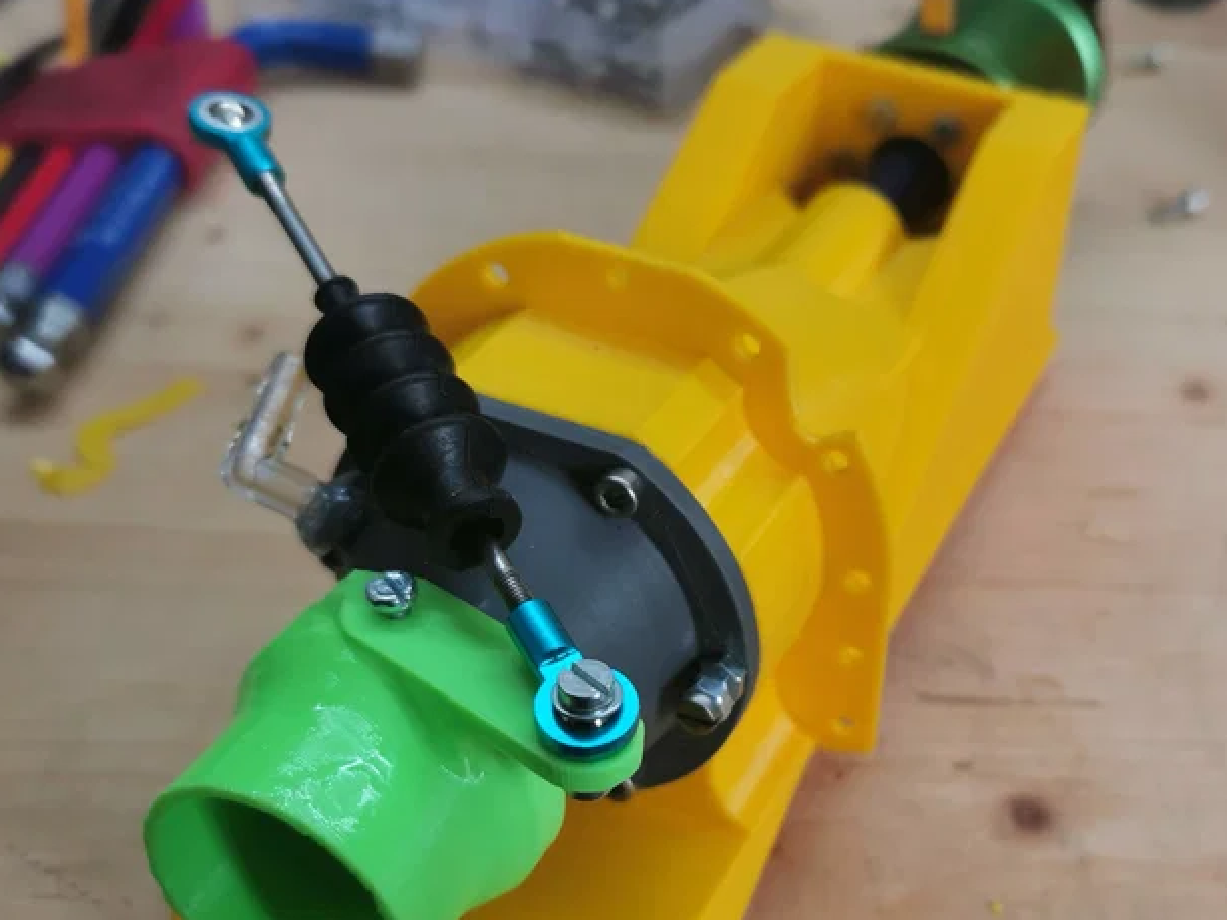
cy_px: 551
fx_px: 1595
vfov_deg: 32.1
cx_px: 824
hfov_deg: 41.5
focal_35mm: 45
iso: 80
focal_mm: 5.56
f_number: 1.6
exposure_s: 1/100
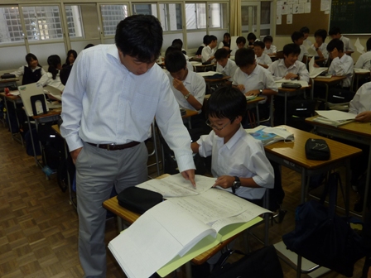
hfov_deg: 61.7
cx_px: 186
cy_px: 139
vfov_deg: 48.2
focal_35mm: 29
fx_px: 311
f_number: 3.3
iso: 100
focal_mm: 4.1
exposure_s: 1/30
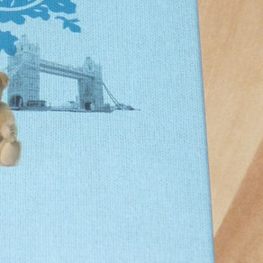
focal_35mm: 133
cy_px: -92
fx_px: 1143
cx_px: -91
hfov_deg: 12.7
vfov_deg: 12.6
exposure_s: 1/30
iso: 100
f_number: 2.8
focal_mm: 5.5
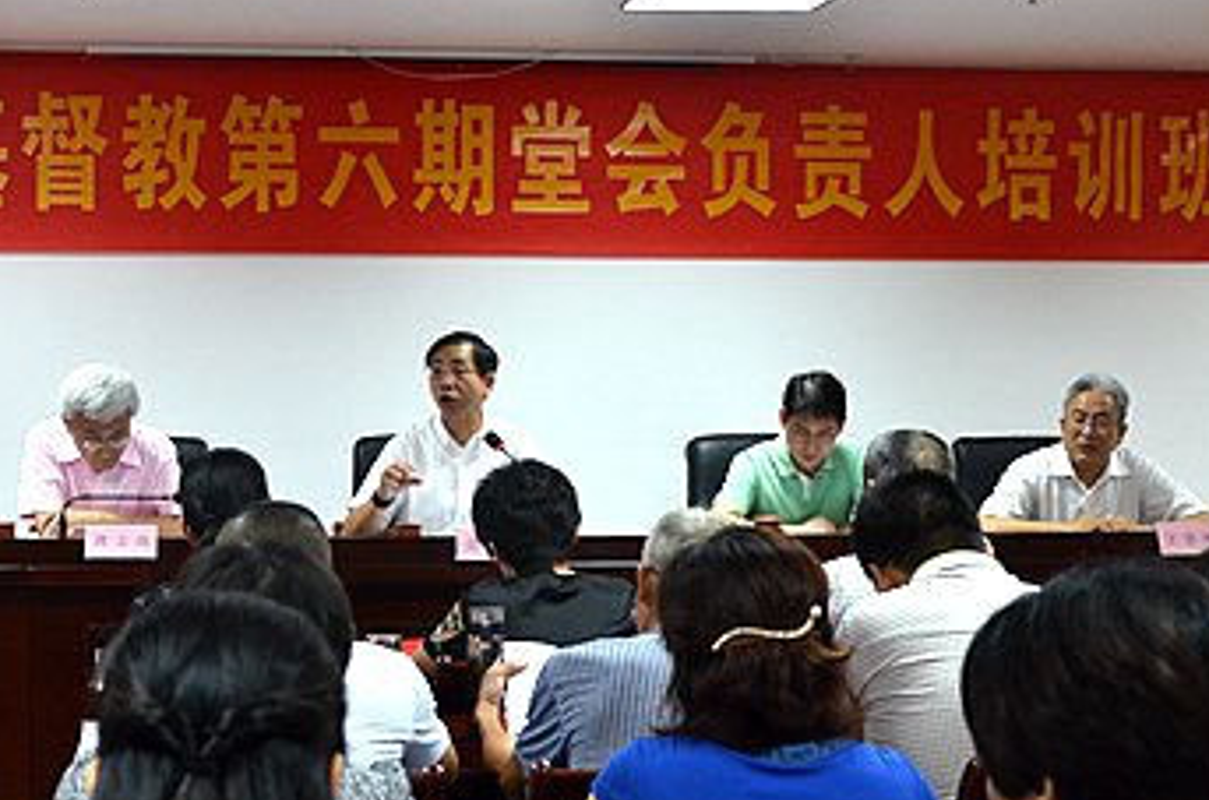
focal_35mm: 70
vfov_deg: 19.4
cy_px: 421
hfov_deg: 28.8
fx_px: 2345
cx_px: 448
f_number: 4.2
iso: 800
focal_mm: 32
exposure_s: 1/50
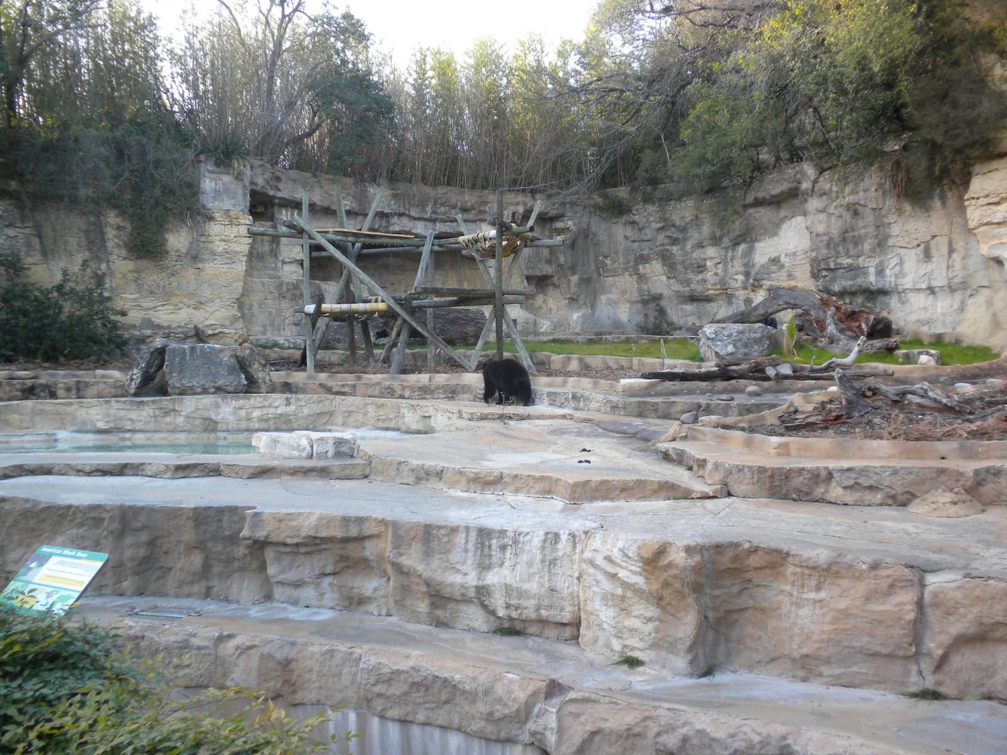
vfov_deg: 38.7
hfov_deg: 50.1
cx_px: 504
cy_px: 378
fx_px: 1076
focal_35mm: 37
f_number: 3.5
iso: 64
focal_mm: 6.6
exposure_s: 1/51
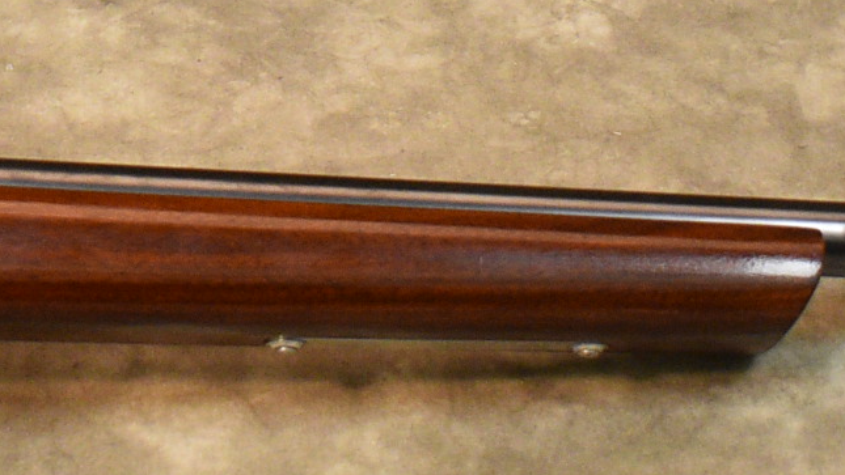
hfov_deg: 11.6
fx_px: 4088
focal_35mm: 182
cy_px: -266
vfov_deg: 6.6
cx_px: -81
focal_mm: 25
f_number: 4
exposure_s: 1/125
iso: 1400
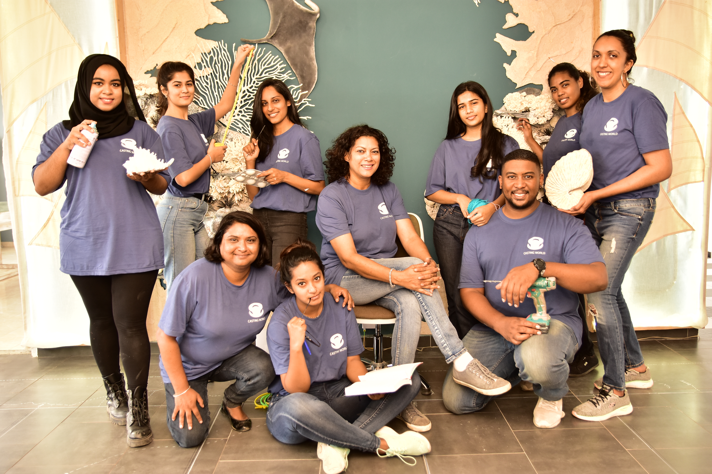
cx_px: 356
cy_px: 237
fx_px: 593
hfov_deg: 61.9
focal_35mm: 30
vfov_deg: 43.6
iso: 400
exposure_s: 1/60
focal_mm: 20
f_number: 2.8
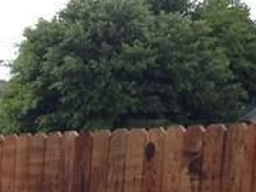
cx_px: -401
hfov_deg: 9.2
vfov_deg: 7.6
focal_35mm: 188
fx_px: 1390
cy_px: 388
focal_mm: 4.12
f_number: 2.4
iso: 50
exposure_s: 1/463
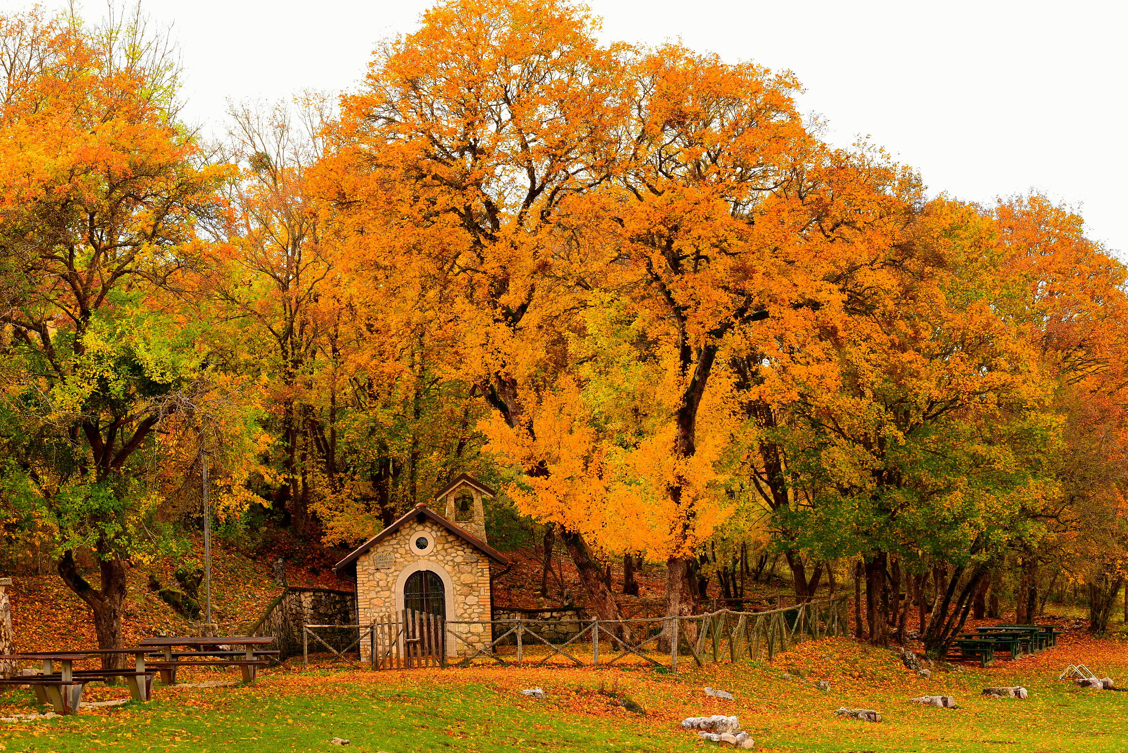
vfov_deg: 16.1
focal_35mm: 85
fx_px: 2664
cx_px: 564
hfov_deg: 23.9
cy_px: 376
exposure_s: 1/160
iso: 400
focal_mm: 85
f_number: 8
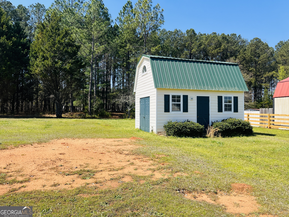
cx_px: 144
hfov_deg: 67.3
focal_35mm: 26
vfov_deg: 53.1
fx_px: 217
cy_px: 108
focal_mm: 5.1
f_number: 1.6
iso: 50
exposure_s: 1/2410
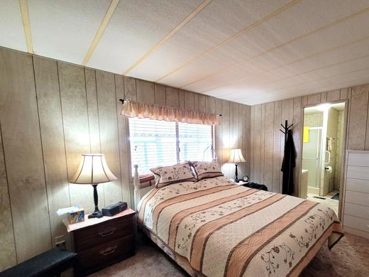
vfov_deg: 77.6
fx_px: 171
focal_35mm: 16
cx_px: 224
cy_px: 158
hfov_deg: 93.1
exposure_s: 1/60
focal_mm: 1.74
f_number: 2.2
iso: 200
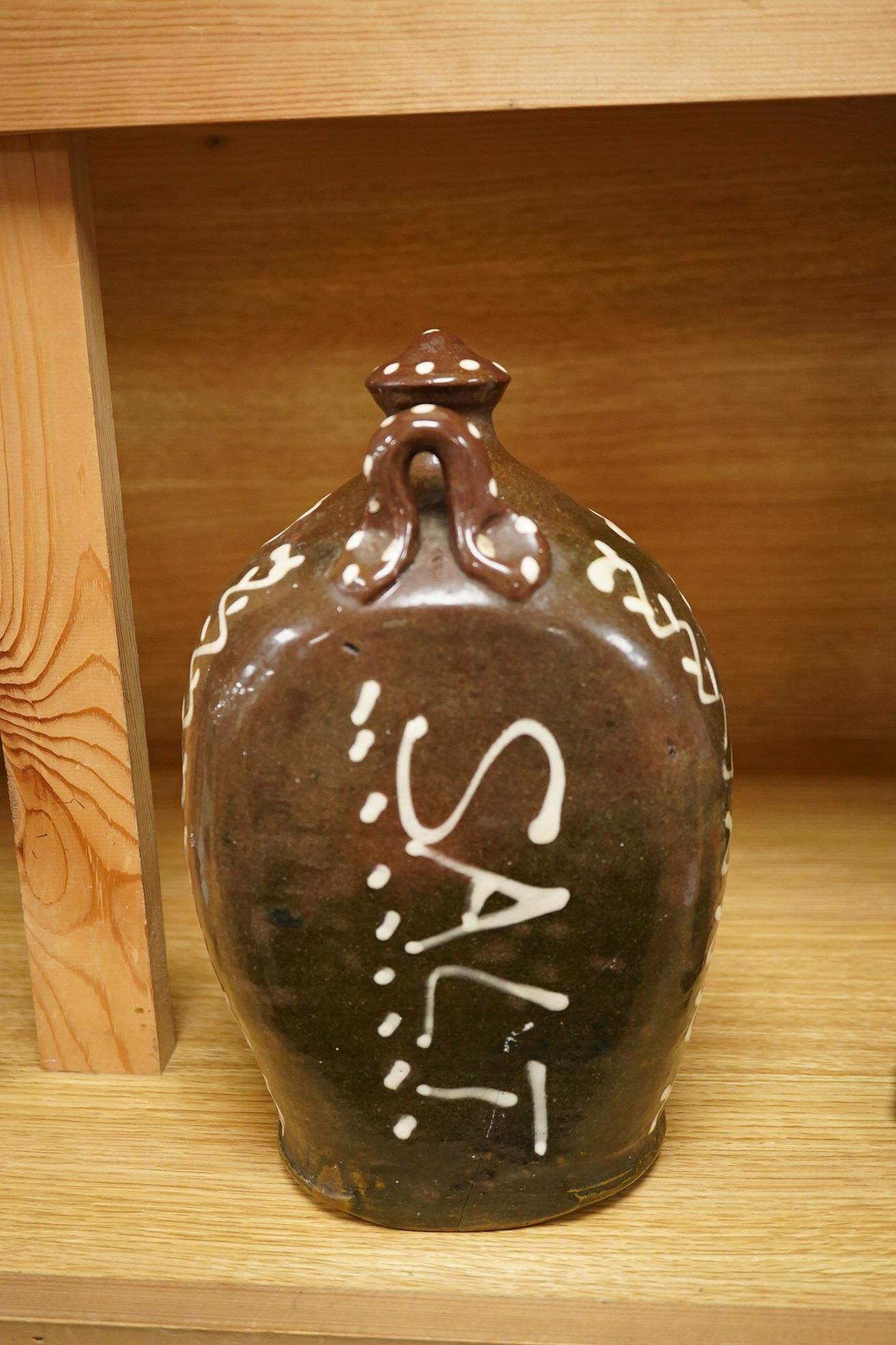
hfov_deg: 29.9
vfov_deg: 43.6
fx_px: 1680
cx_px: 448
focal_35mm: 45
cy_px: 672
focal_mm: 30
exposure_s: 1/250
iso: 2500
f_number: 5.6
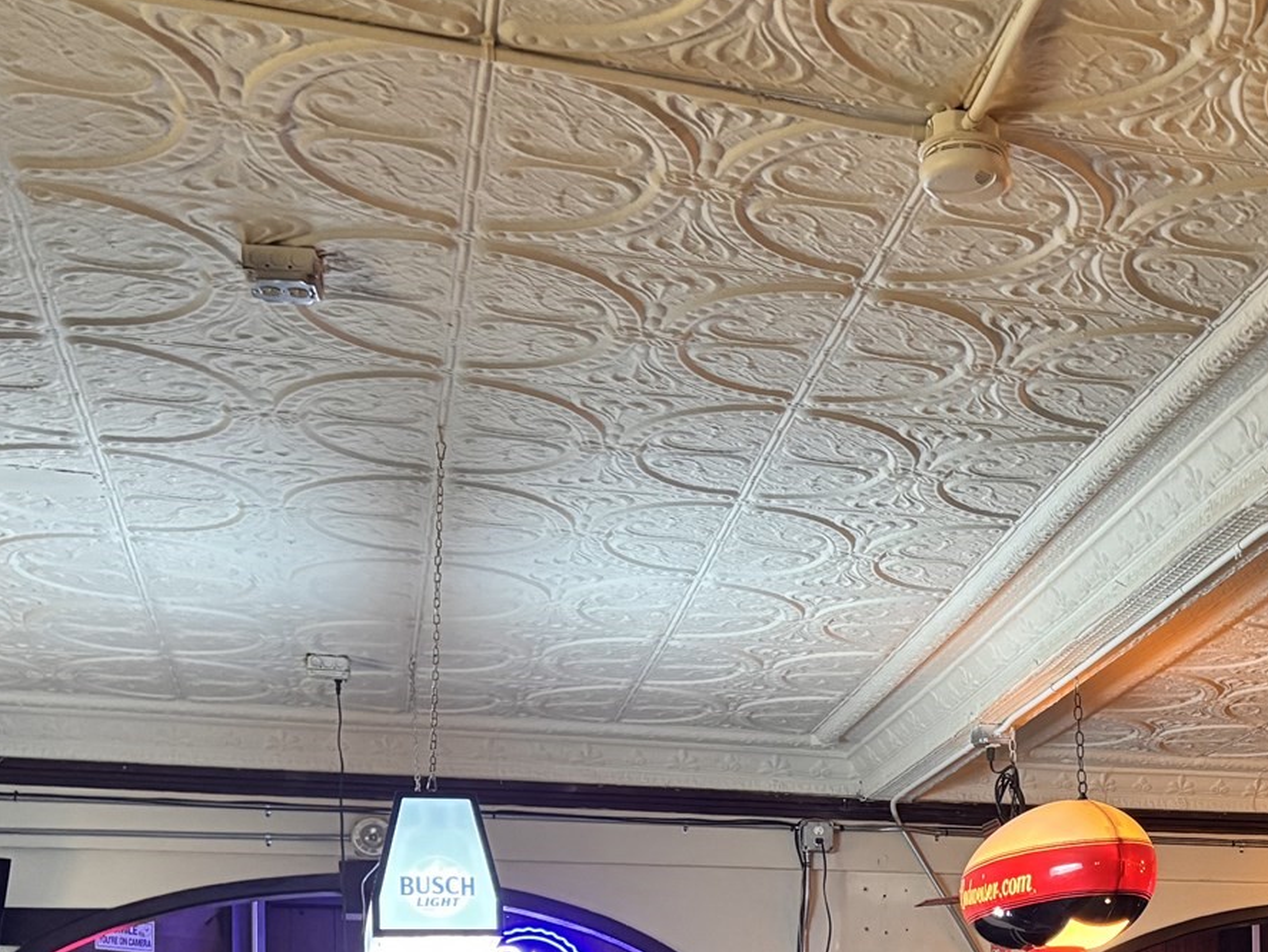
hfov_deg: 30.1
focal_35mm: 60
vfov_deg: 23.2
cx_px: 1244
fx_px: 2199
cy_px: 1009
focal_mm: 5.96
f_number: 1.6
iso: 640
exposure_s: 1/40
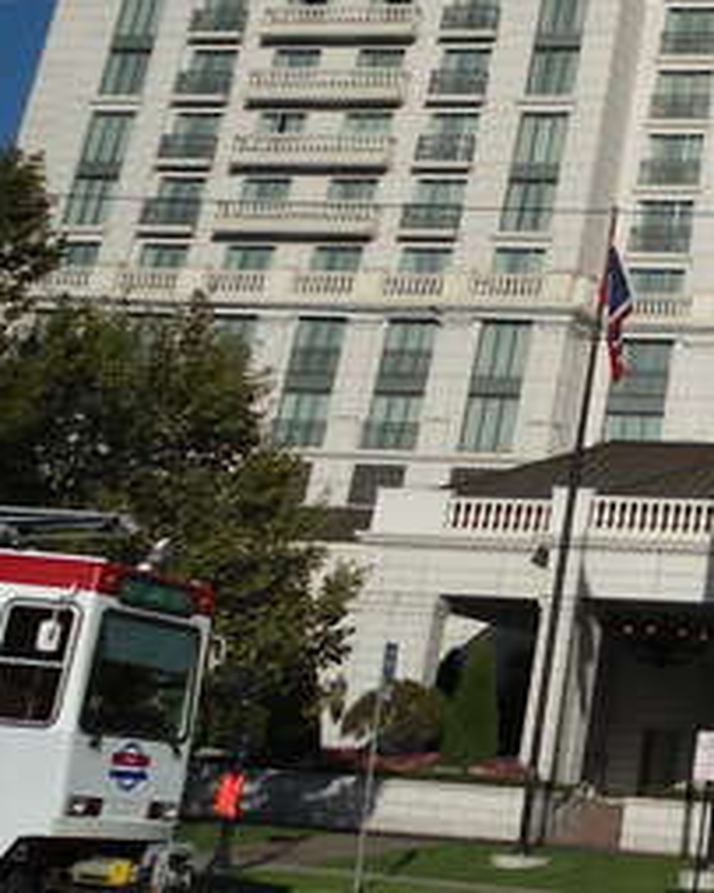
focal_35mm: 80
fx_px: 2114
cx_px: 1115
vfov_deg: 22.7
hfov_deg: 17.1
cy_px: -49
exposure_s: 1/320
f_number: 8
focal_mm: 4.7
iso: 80
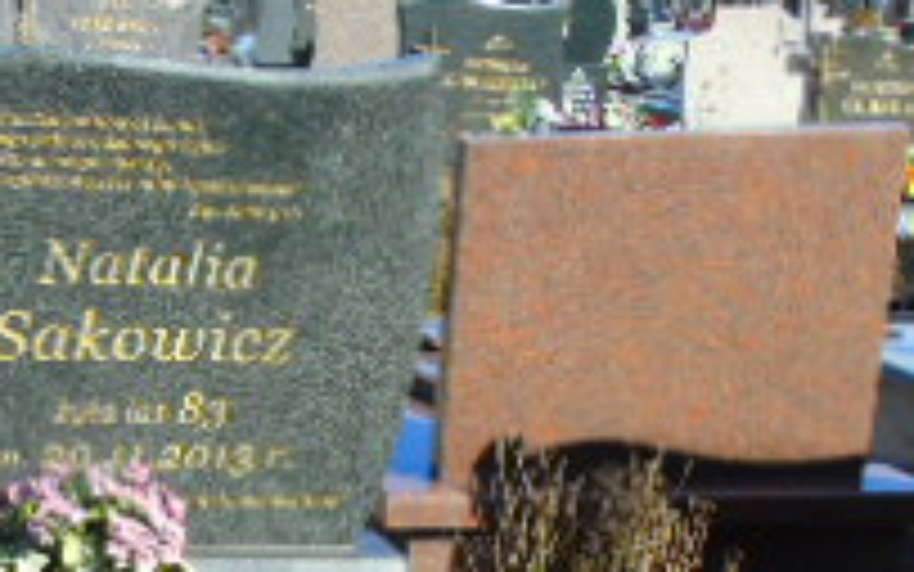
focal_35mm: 97
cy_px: 779
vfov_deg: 13.0
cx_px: 342
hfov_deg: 21.4
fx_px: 2417
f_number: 3.6
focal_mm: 5.2
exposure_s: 1/500
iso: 80
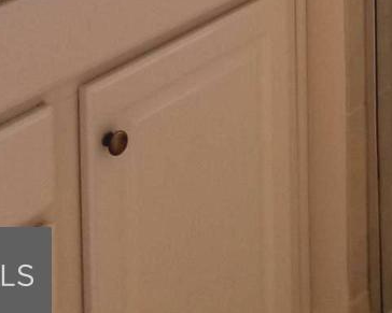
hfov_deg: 17.5
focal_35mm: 107
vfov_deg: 11.2
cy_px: -511
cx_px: 403
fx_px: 1241
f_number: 1.7
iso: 80
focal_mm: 4.3
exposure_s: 1/120
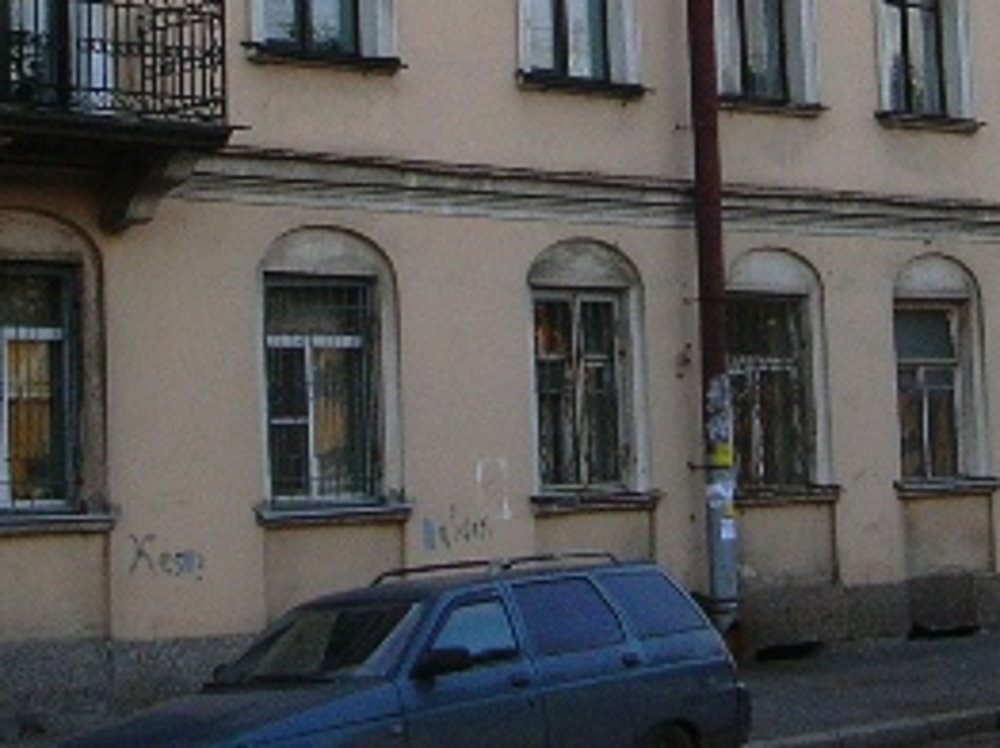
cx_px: 576
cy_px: -48
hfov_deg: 18.4
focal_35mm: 107
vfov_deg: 13.6
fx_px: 3088
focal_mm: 5.8
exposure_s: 1/159
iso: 50
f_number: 2.8
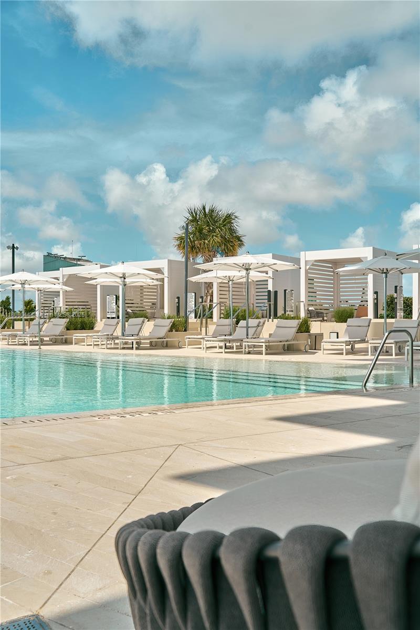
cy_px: 315
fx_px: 612
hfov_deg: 37.9
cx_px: 210
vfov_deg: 54.4
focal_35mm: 35
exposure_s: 1/640
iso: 125
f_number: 10
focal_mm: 35
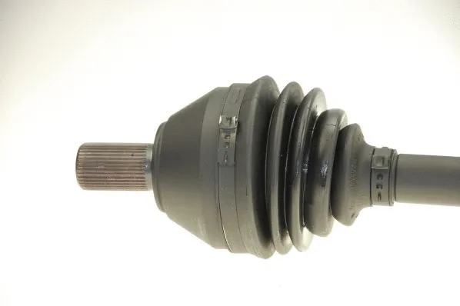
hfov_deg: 14.0
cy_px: 153
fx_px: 1877
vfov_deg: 9.3
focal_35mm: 147
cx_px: 230
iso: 400
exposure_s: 1/125
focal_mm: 98
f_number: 5.6
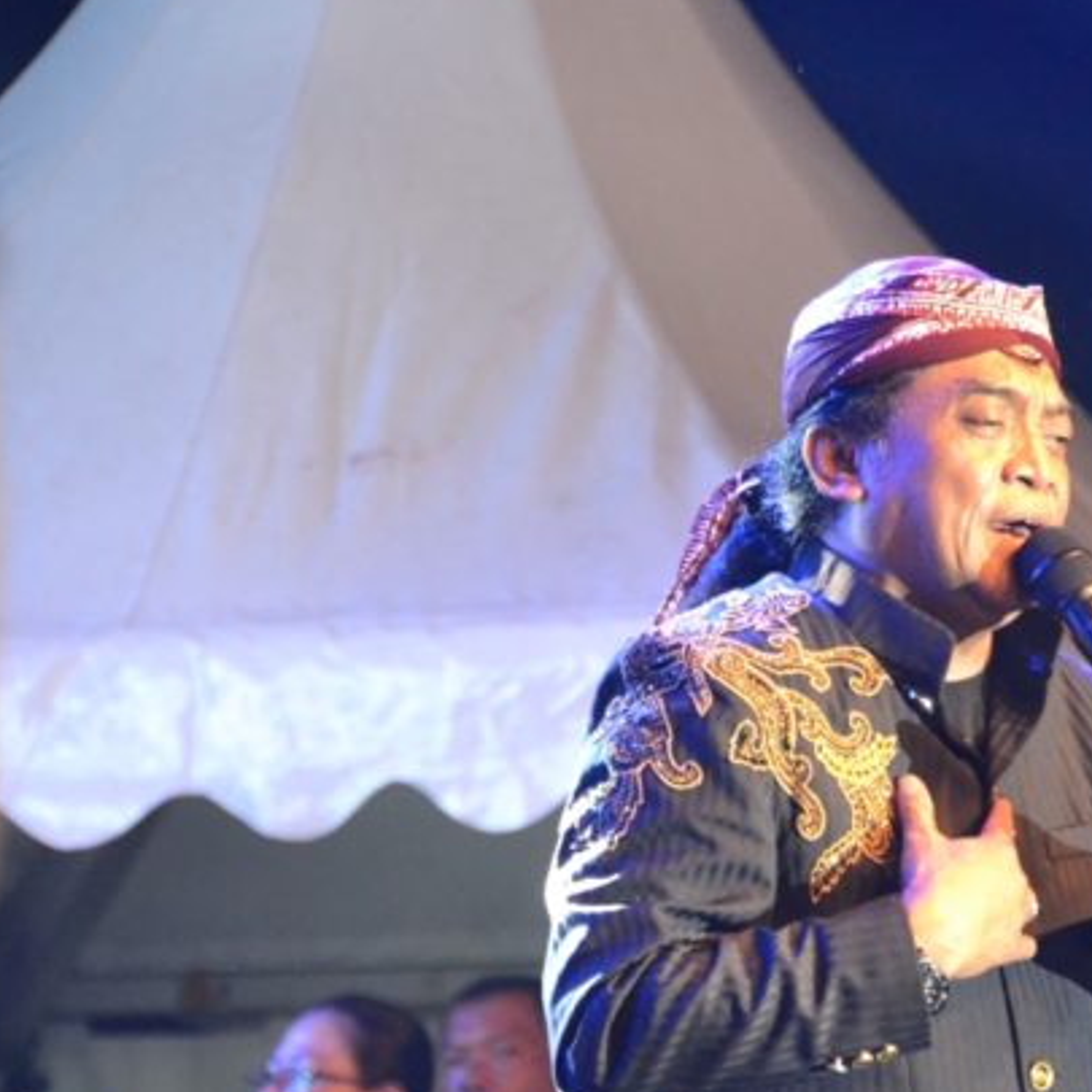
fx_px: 9672
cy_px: 569
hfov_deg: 6.5
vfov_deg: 6.5
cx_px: 960
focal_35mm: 271
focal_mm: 112
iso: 3200
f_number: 5.3
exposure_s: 1/30
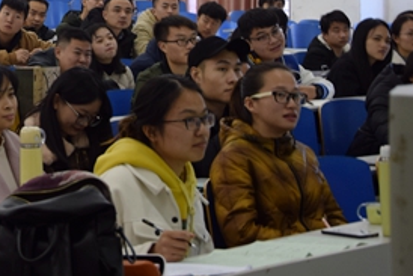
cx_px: 8
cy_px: 44
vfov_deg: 13.0
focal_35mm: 105
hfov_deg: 19.0
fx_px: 1205
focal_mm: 32
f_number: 5
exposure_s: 1/15
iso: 400
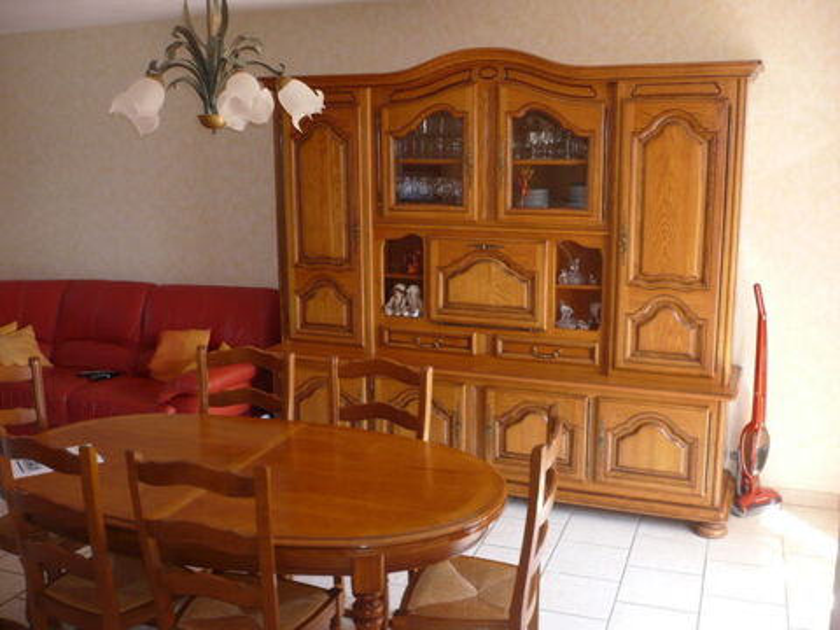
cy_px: 315
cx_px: 420
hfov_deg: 52.6
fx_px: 849
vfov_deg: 40.7
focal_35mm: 35
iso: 100
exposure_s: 1/30
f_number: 2.8
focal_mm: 5.8
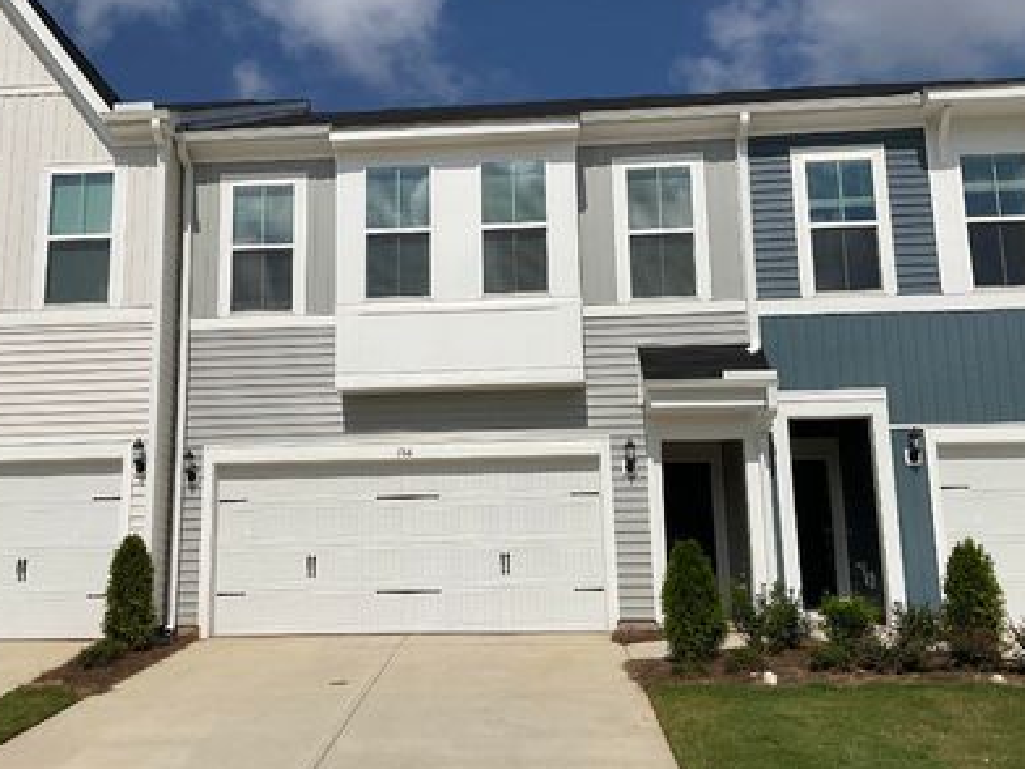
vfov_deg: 38.7
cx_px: 447
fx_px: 1096
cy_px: 370
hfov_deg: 50.0
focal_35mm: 37
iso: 20
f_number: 1.8
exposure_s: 1/8621
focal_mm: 3
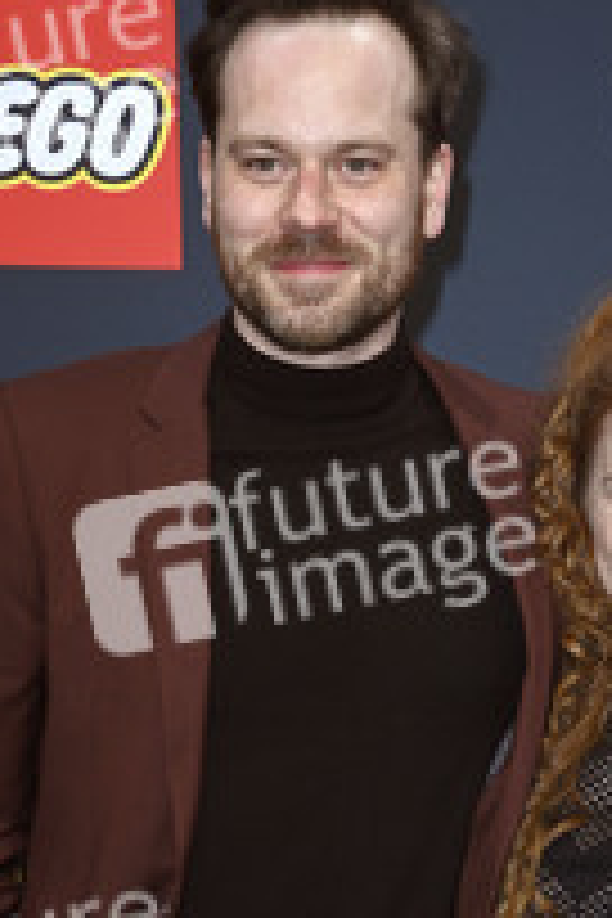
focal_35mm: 137
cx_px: 436
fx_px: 3493
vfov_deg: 14.9
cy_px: 774
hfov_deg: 10.0
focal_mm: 70
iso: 320
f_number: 5.6
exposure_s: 1/250
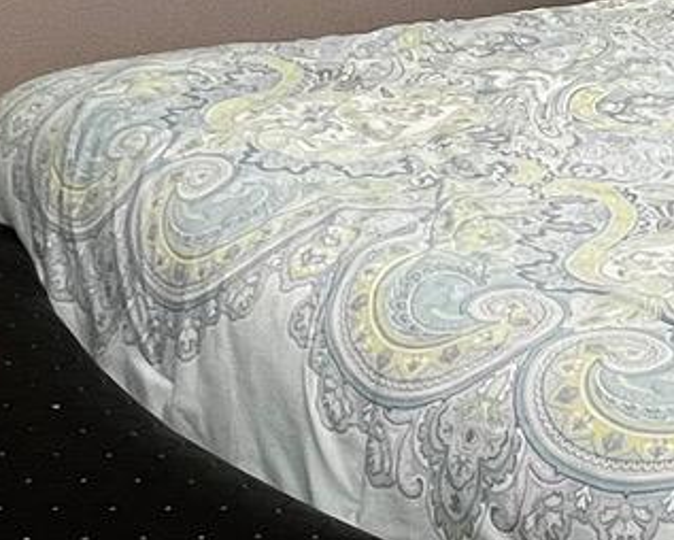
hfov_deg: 22.4
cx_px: 661
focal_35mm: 82
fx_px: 1637
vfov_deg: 18.1
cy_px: -55
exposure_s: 1/60
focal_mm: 1.57
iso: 250
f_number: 1.8
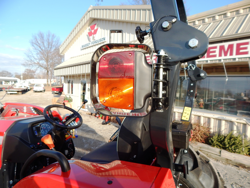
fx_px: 159
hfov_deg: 76.4
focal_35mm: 22
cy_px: 94
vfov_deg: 61.1
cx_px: 125
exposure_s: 1/500
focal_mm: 4
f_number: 3
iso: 125
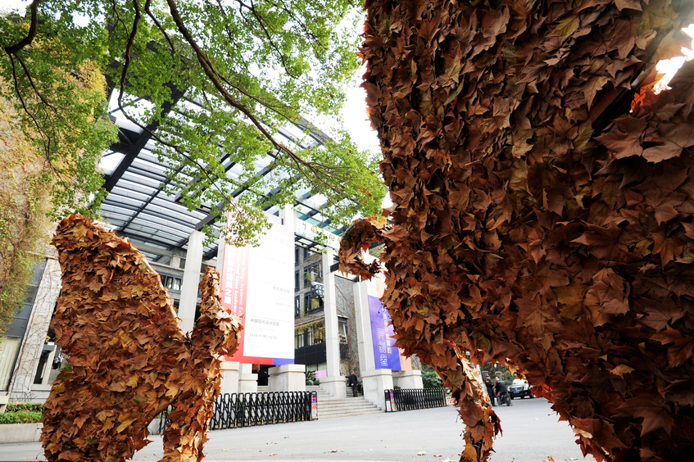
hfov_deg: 93.3
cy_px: 242
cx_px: 341
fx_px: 328
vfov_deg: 70.4
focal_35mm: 17
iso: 640
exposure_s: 1/125
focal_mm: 16
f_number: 5.6
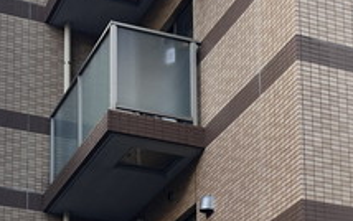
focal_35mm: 103
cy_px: 378
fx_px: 991
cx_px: 254
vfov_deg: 11.9
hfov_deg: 20.1
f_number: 1.5
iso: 40
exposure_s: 1/266
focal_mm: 5.7
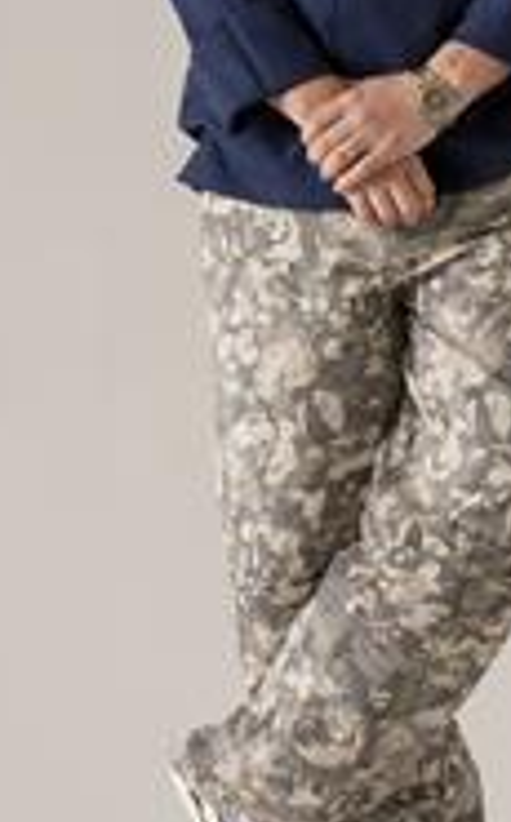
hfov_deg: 4.6
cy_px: 84
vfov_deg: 7.3
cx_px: 413
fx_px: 6420
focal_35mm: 287
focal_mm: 112
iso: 320
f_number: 11
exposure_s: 1/160
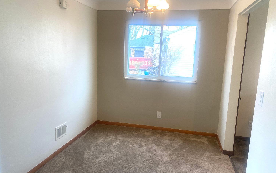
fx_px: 211
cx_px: 139
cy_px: 90
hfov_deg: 66.5
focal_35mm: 28
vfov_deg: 44.5
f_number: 1.8
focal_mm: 4.25
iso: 100
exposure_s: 1/120
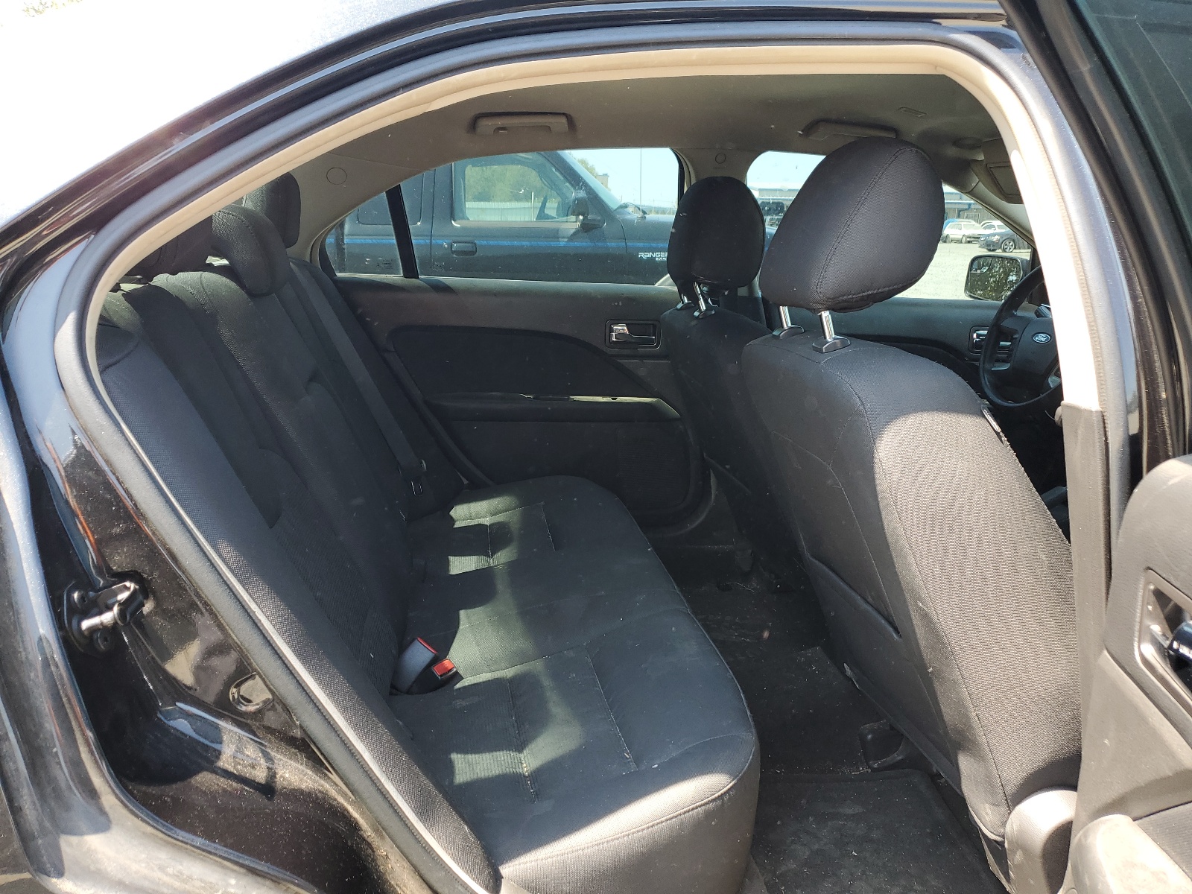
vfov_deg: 53.1
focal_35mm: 26
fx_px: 895
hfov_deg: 67.3
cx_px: 596
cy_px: 447
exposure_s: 1/227
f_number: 1.5
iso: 50
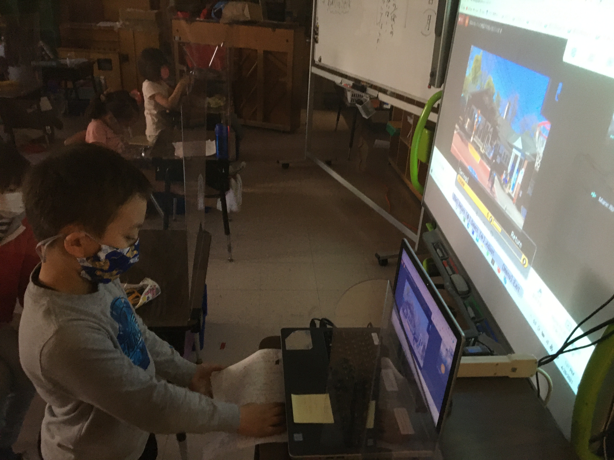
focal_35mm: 29
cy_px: 230
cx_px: 307
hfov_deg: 61.7
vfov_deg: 48.2
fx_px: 514
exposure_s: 1/30
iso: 200
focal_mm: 4.15
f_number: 2.2
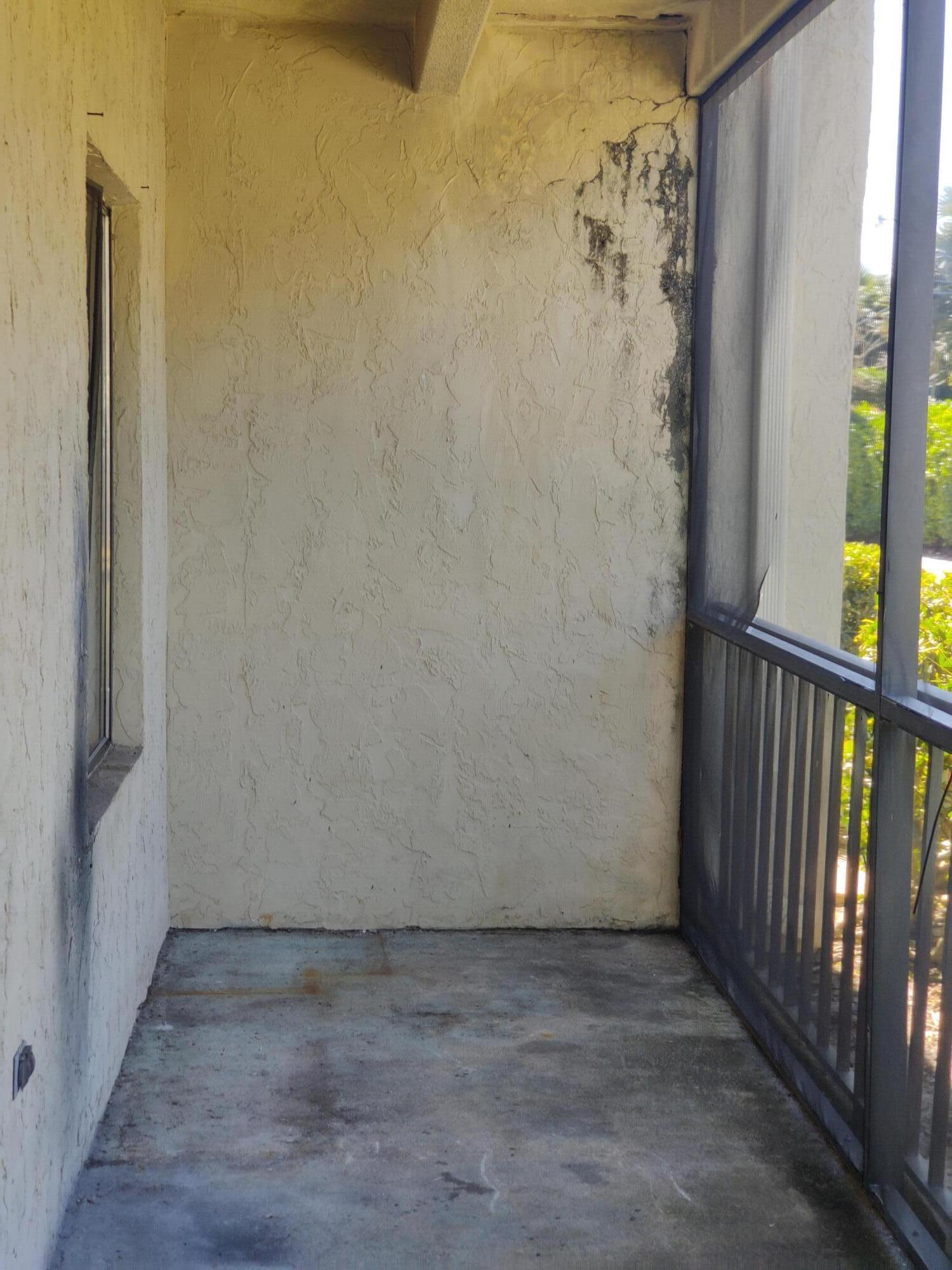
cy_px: 635
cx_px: 476
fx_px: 2420
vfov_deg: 29.4
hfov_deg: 22.3
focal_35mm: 66
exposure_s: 1/120
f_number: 2.2
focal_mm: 6.22
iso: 125
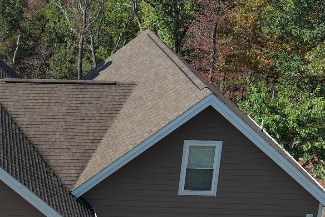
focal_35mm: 83
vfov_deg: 16.4
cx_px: -39
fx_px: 749
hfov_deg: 22.9
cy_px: 89
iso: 100
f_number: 2.8
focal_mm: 10.57
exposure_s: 1/829
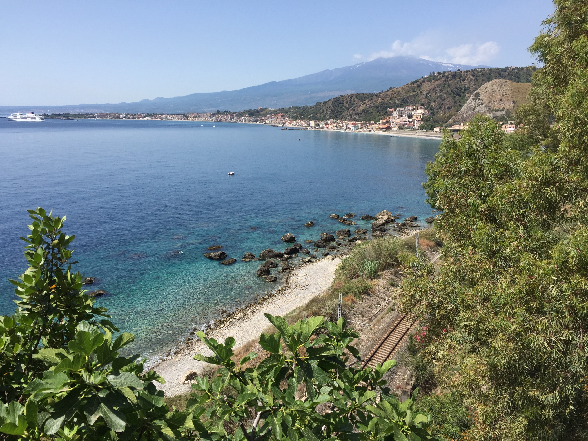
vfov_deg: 48.2
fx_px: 493
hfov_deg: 61.7
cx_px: 294
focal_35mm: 29
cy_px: 220
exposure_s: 1/2083
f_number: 2.2
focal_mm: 4.15
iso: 32
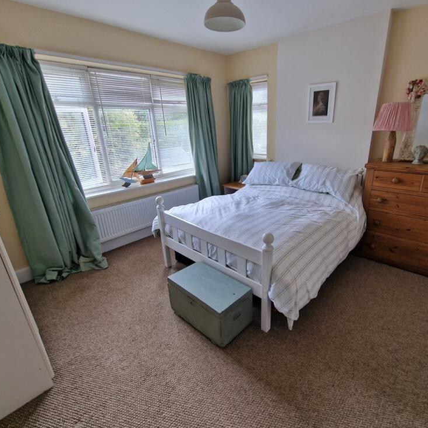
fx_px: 224
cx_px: 243
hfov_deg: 86.9
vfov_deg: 87.4
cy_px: 214
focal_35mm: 16
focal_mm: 2.2
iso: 50
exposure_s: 1/60
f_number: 2.2
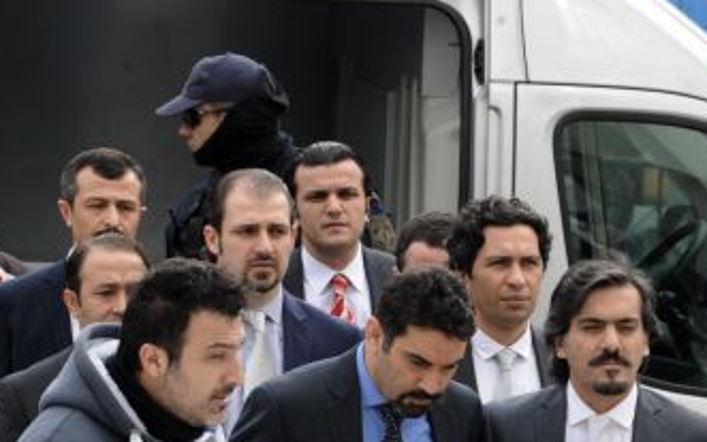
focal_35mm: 335
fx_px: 6456
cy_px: 369
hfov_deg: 6.3
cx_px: 397
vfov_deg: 3.9
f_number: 11
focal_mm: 170
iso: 640
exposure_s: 1/250
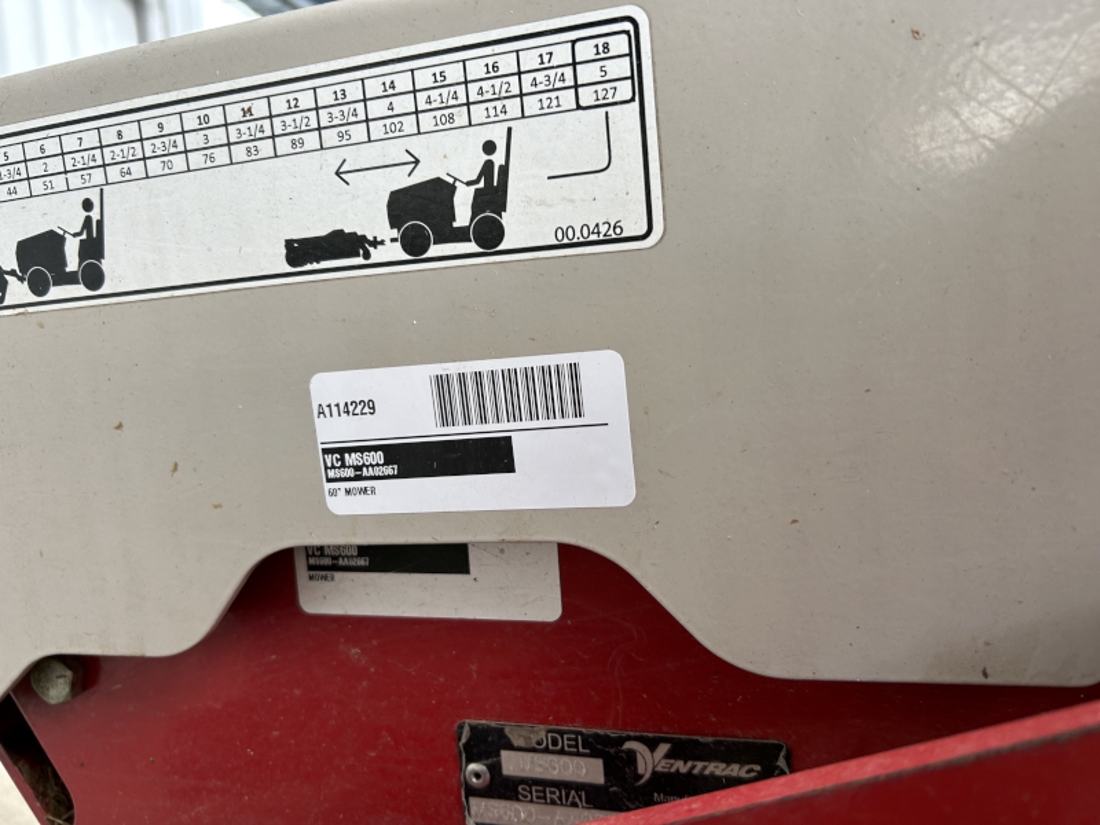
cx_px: 550
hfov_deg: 67.3
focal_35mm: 26
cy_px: 412
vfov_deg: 53.1
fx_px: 826
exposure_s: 1/153
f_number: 1.5
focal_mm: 5.7
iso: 40
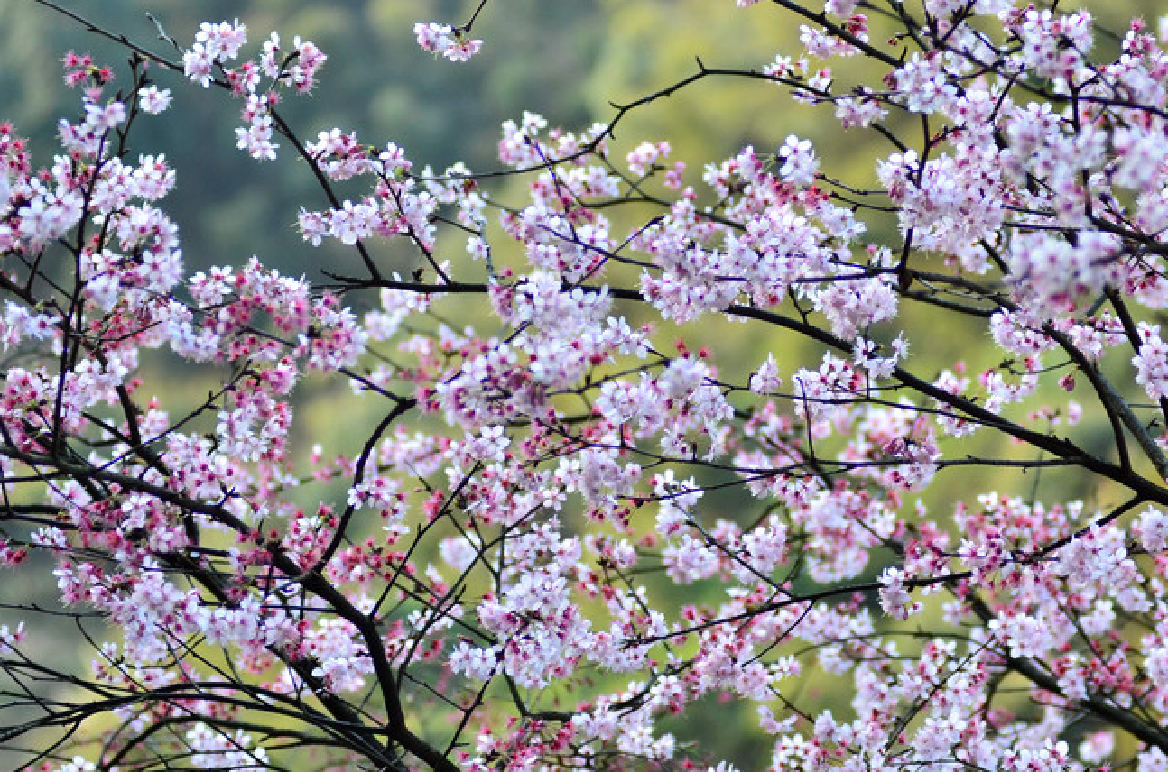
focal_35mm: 167
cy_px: 411
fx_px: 5405
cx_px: 700
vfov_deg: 8.2
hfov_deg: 12.3
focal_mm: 80
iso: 400
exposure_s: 1/320
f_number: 3.2
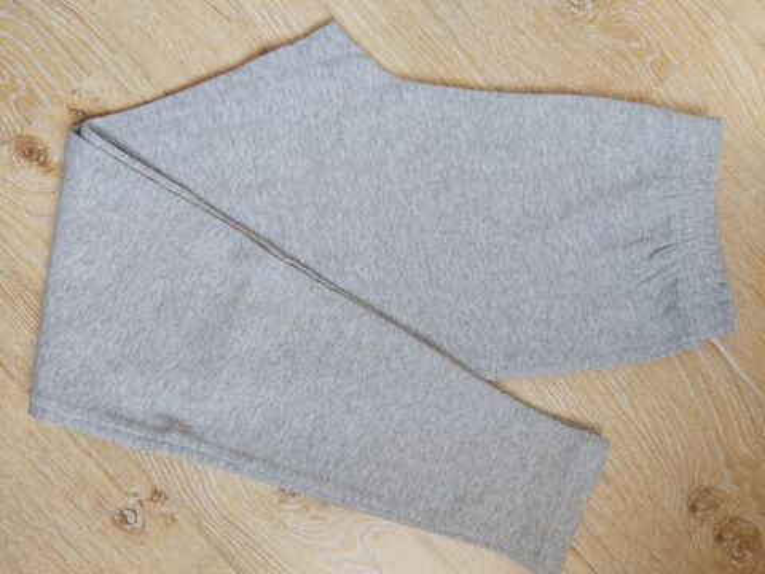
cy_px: 287
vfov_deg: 53.1
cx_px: 382
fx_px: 575
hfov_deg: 67.3
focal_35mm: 26
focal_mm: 3.92
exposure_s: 1/100
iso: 64
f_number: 1.7
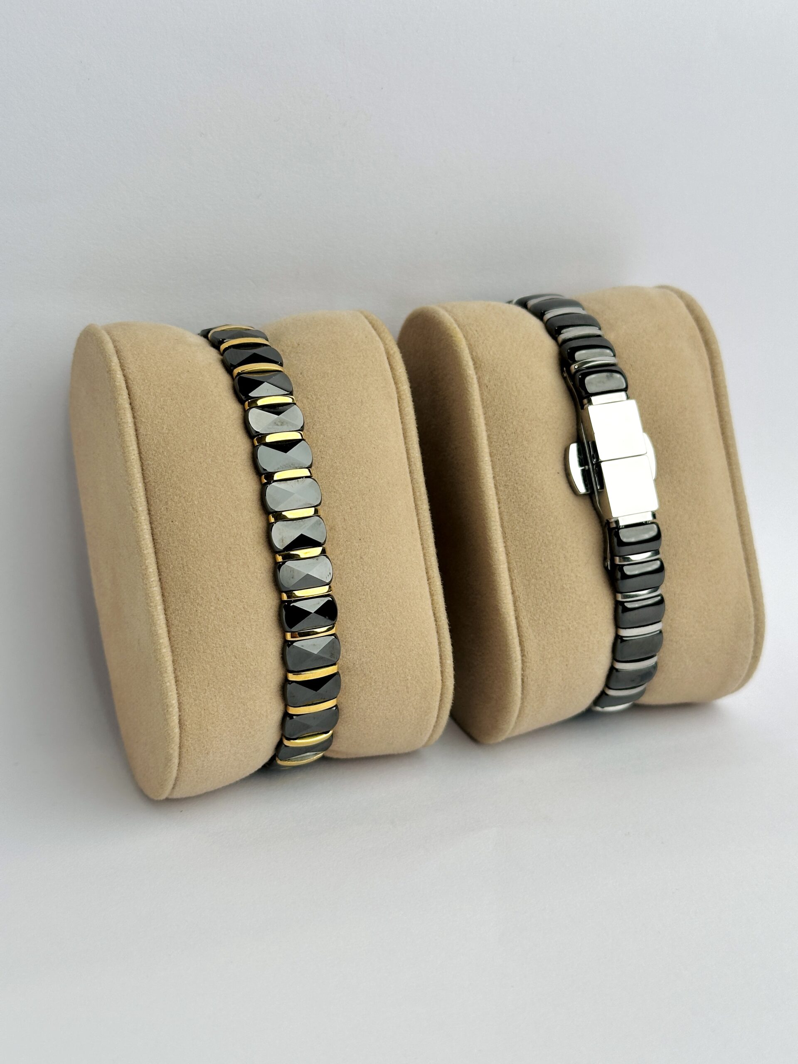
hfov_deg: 30.3
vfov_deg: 39.7
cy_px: 532
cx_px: 399
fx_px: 1475
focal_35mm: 48
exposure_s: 1/286
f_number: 1.78
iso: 64
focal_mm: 6.86
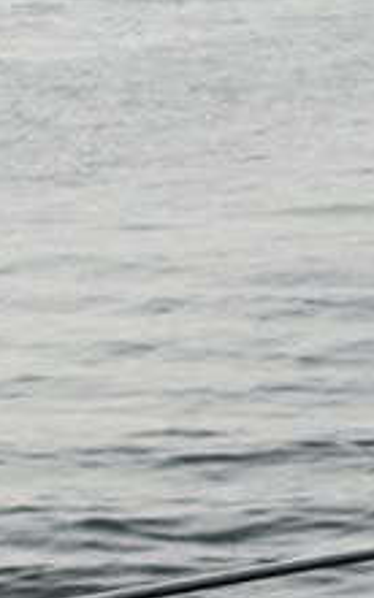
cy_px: 741
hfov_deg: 4.1
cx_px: 1103
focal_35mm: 307
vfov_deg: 6.8
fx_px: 5010
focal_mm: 70
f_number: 6.3
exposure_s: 1/640
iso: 100
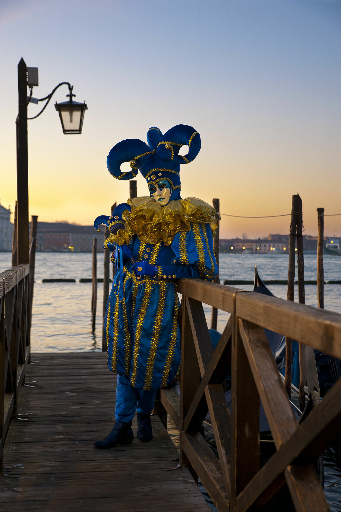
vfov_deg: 36.3
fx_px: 782
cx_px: 170
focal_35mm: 55
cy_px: 256
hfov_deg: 24.6
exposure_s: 1/30
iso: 1000
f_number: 5.6
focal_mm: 55
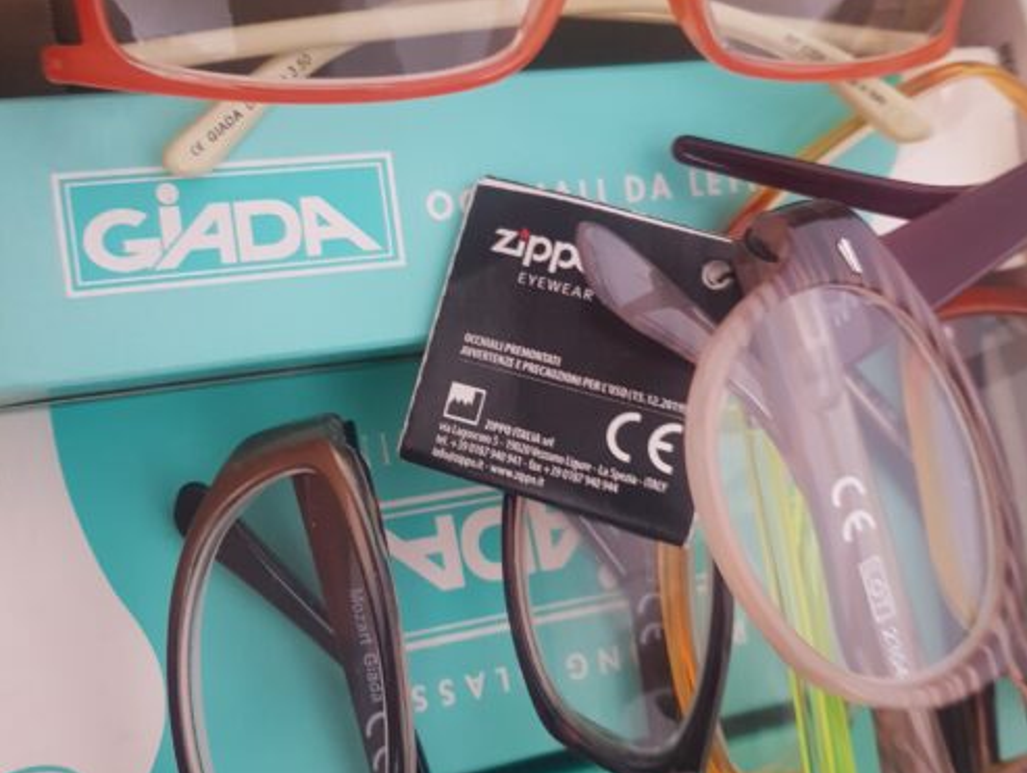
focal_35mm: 27
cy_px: 397
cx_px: 496
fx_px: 802
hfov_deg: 65.2
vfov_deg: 51.4
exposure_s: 1/10
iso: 250
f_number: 1.7
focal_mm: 4.2
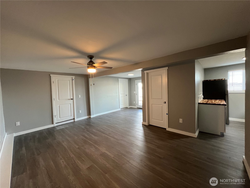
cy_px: 94
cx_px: 125
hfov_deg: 106.2
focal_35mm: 13
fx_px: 94
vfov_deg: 89.9
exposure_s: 1/60
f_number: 1.8
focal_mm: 1.57
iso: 200
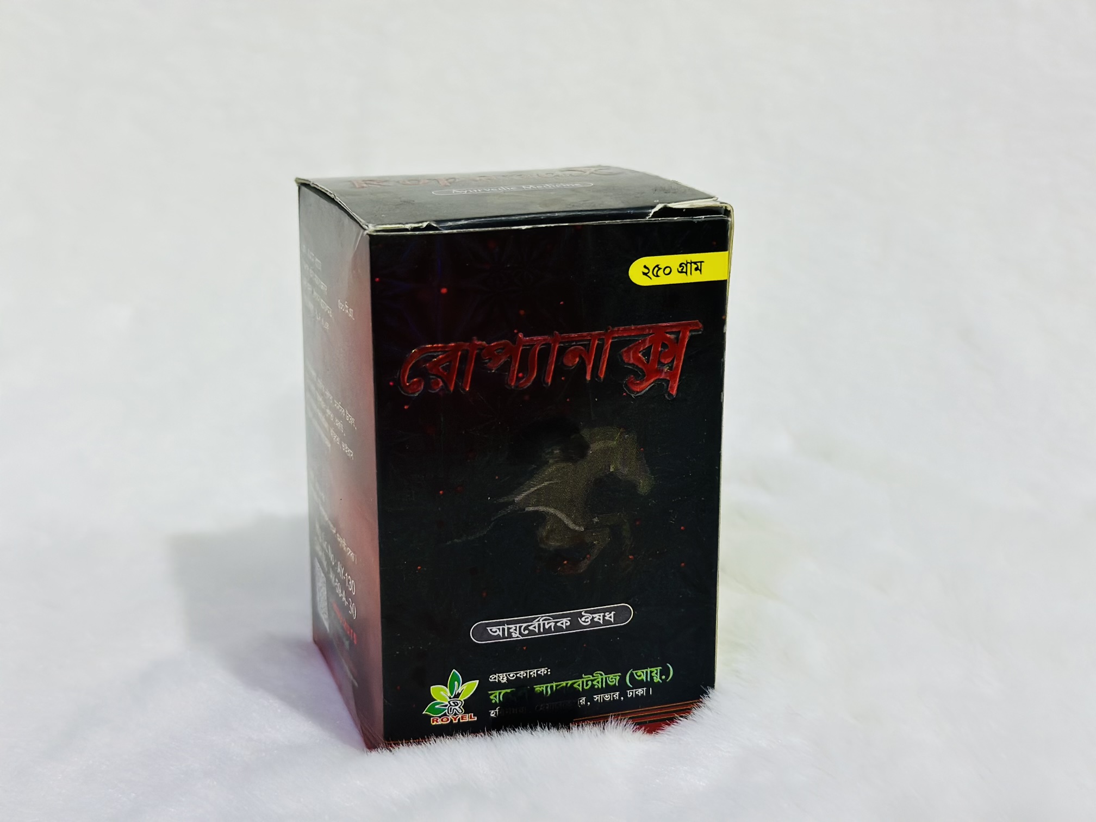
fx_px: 1520
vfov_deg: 30.3
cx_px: 548
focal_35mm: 48
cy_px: 411
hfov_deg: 39.7
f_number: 1.78
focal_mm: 6.86
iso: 320
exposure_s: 1/33
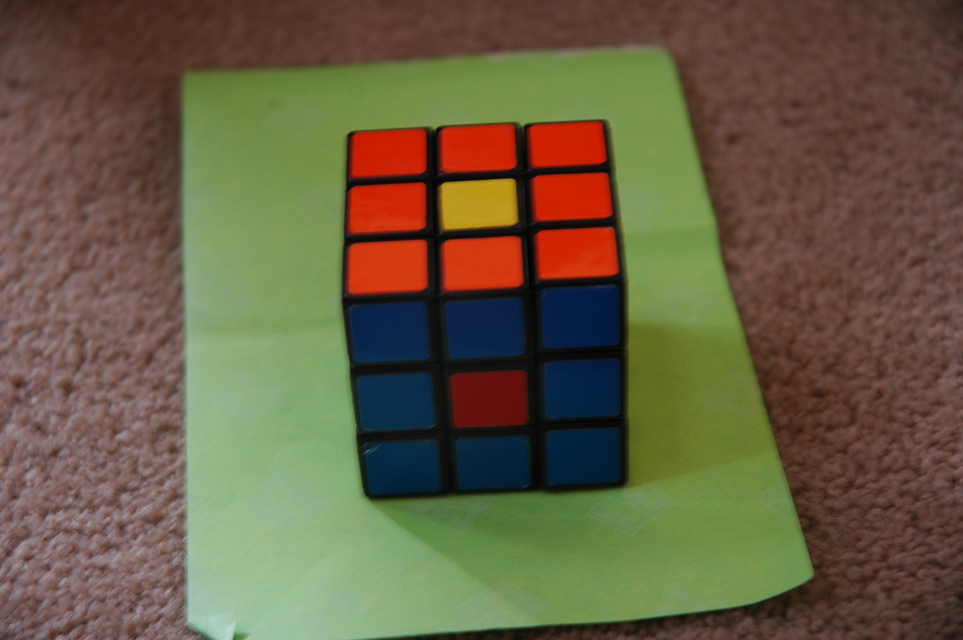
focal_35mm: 105
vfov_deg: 13.0
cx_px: 482
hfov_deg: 19.5
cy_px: 320
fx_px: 2806
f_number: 4.5
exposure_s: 1/10
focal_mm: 70
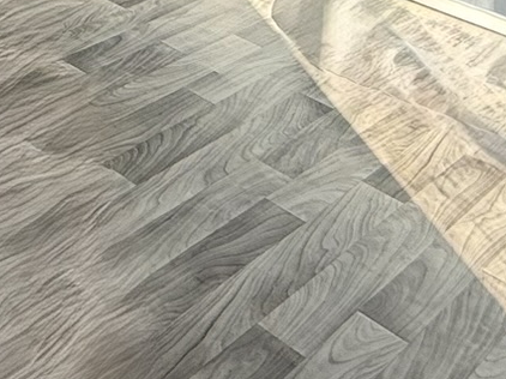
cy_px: -395
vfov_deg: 16.2
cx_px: -129
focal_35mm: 68
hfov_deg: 25.2
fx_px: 993
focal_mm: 2.22
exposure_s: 1/173
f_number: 2.2
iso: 64
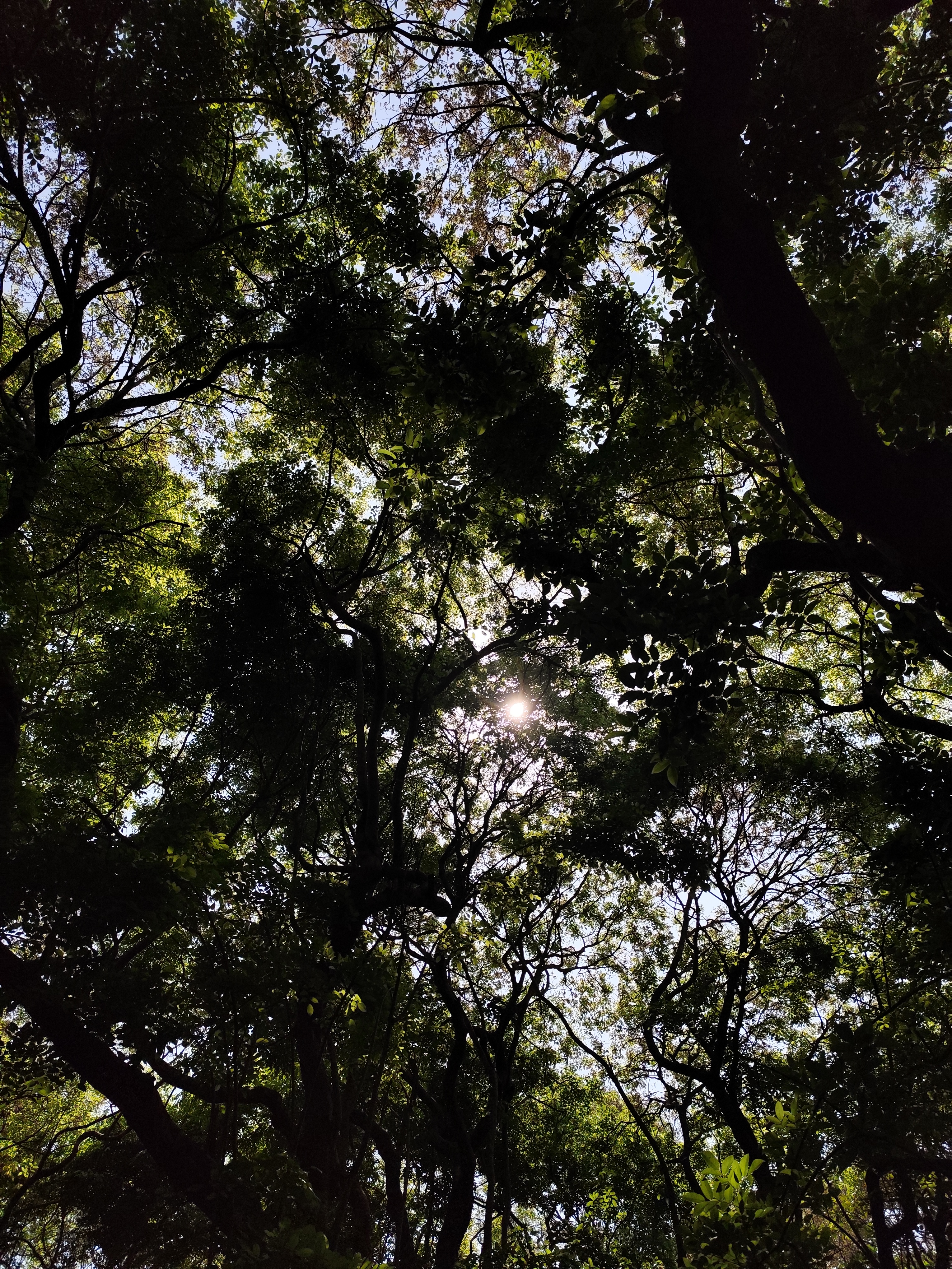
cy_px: 634
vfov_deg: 73.9
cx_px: 476
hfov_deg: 58.9
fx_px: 843
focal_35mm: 23
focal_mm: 6.14
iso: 50
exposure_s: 1/2150
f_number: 1.65
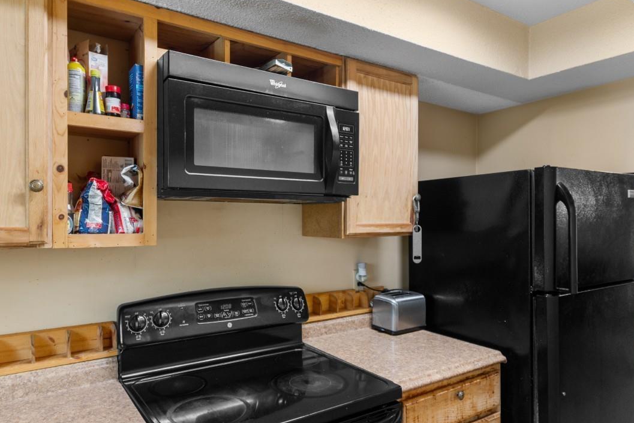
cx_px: 304
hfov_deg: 76.1
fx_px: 405
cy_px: 213
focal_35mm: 23
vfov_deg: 55.1
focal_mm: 10
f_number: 4.5
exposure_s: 1/3
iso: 100
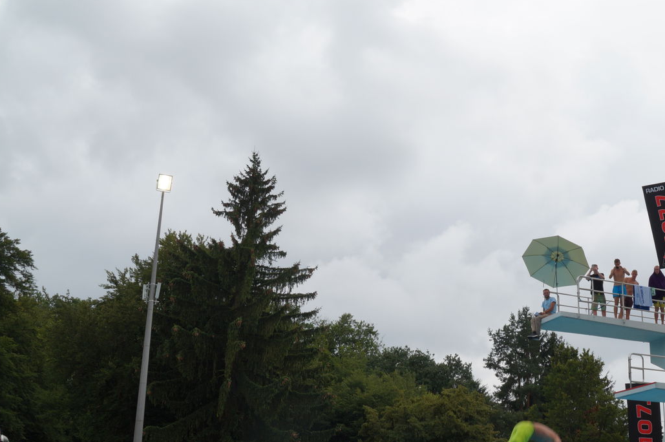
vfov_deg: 31.5
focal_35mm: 42
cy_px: 303
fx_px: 775
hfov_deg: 44.9
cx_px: 497
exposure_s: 1/160
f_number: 13
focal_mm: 18
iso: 100
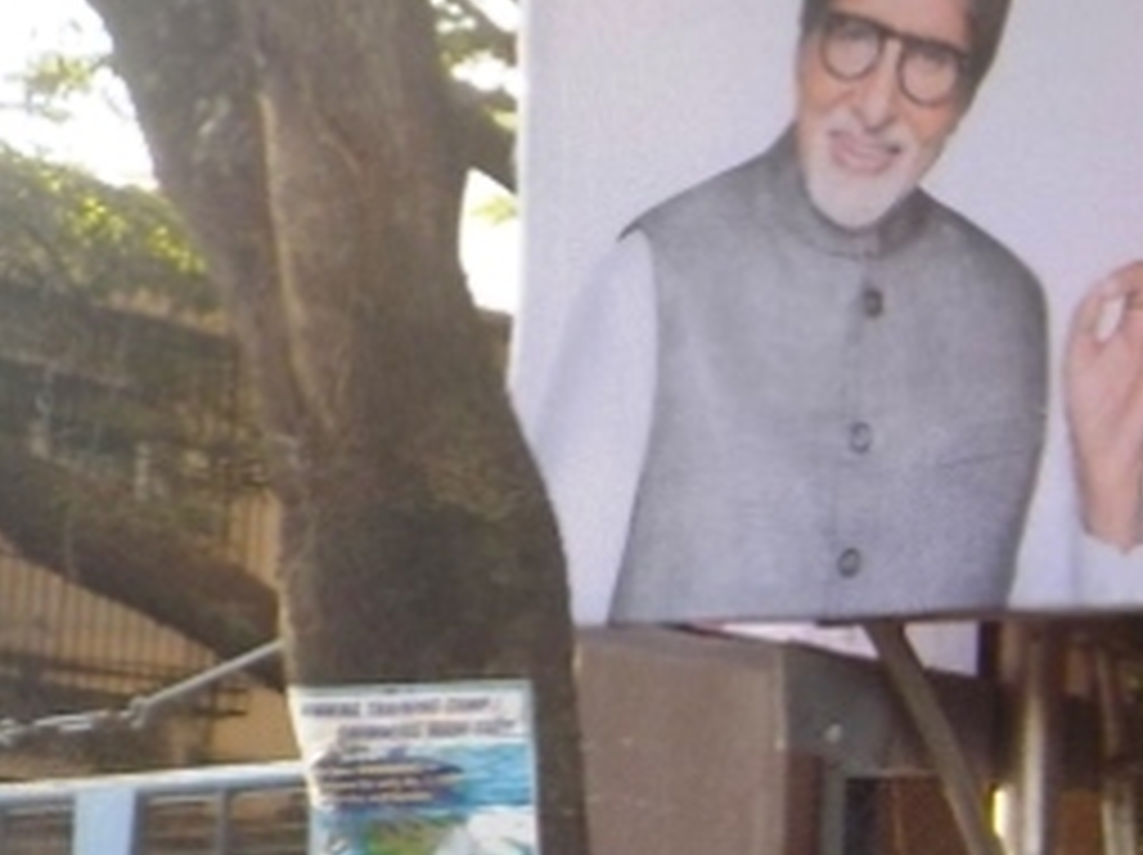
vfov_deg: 12.1
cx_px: 2070
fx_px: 3992
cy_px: 774
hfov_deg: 14.3
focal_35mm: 121
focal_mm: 4.1
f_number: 3.3
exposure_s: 1/100
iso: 125
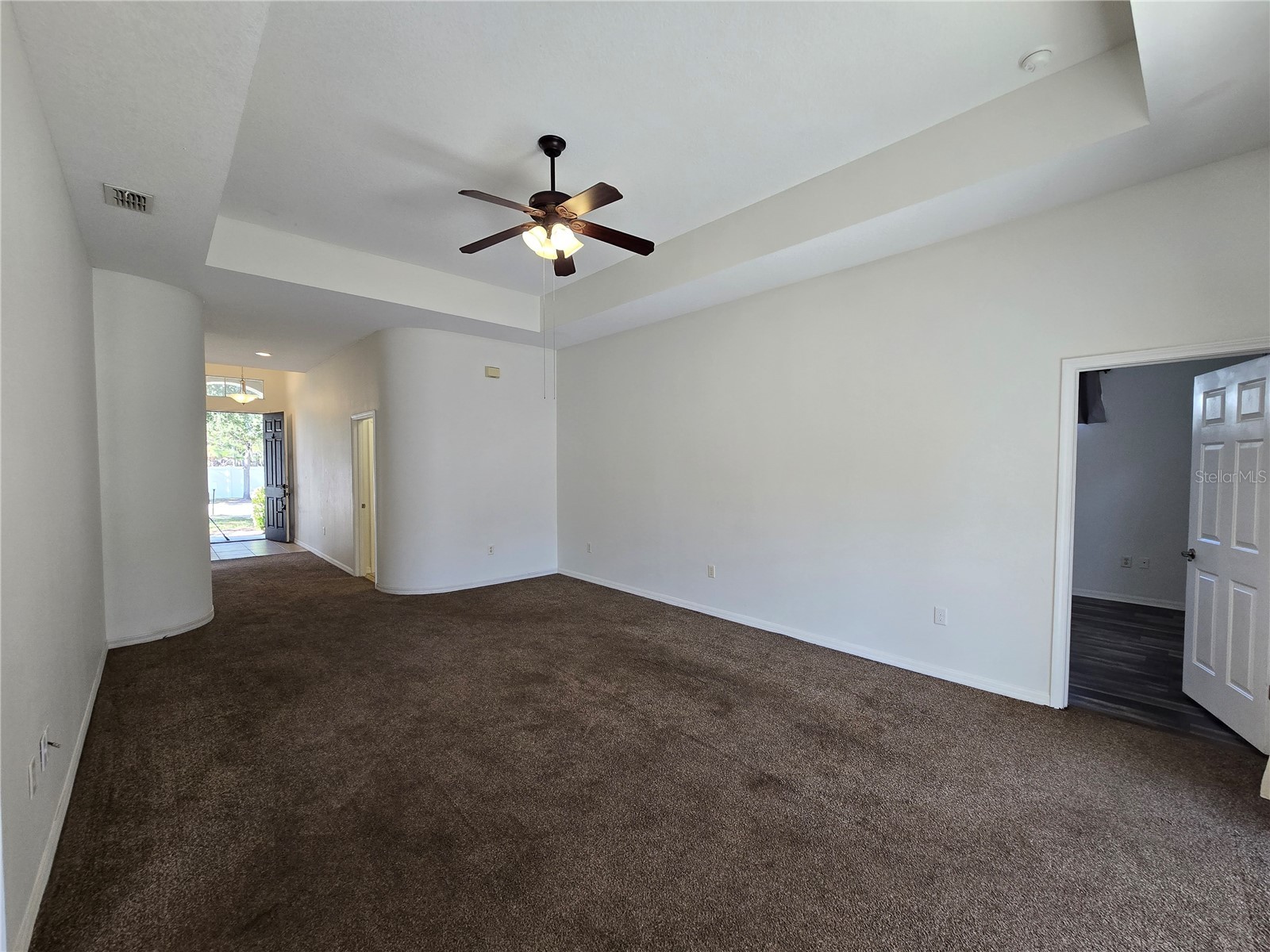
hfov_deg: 106.2
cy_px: 476
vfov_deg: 89.9
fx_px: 477
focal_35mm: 13
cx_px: 635
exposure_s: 1/60
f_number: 2.2
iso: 100
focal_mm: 2.2
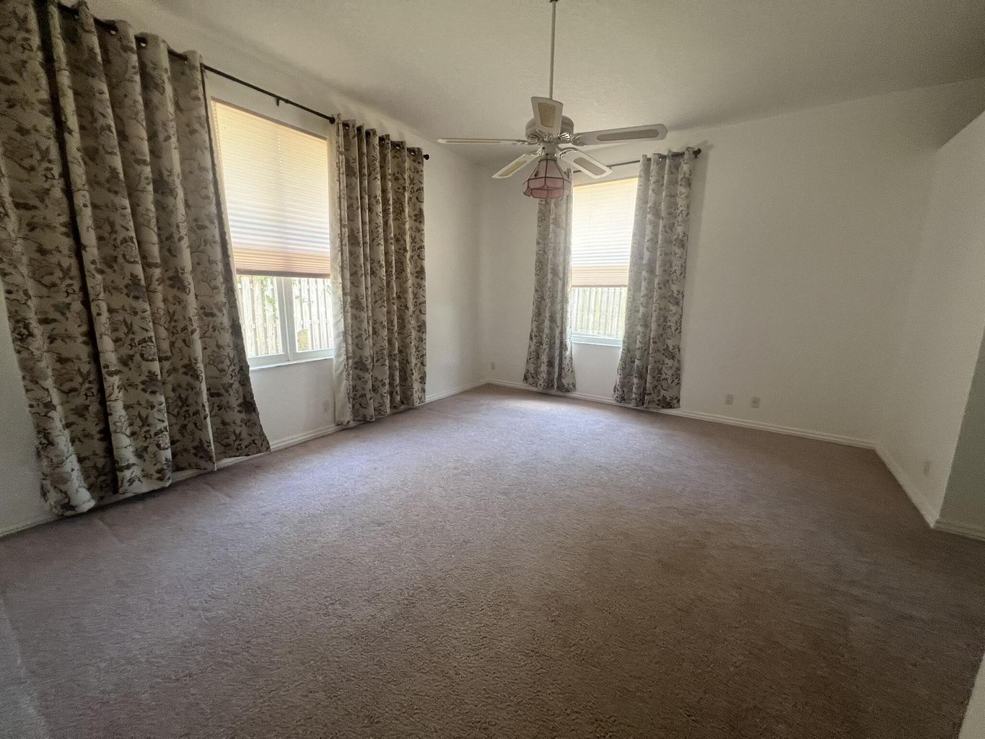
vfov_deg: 89.9
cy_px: 370
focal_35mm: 13
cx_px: 492
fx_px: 370
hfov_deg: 106.2
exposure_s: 1/99
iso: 160
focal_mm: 1.57
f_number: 1.8
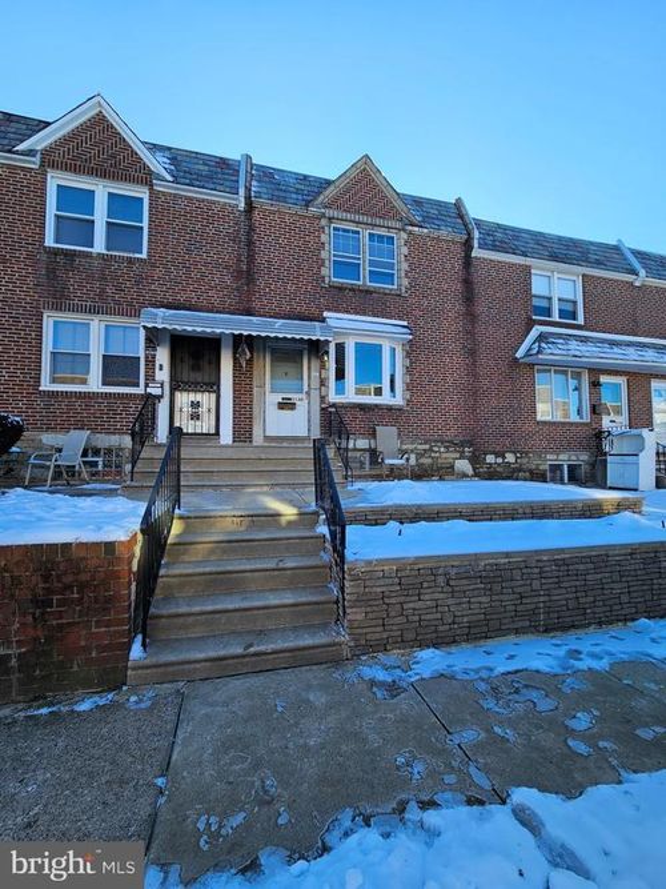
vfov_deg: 106.2
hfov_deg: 89.9
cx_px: 333
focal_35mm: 13
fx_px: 334
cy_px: 444
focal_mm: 2.2
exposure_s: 1/779
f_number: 2.2
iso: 64
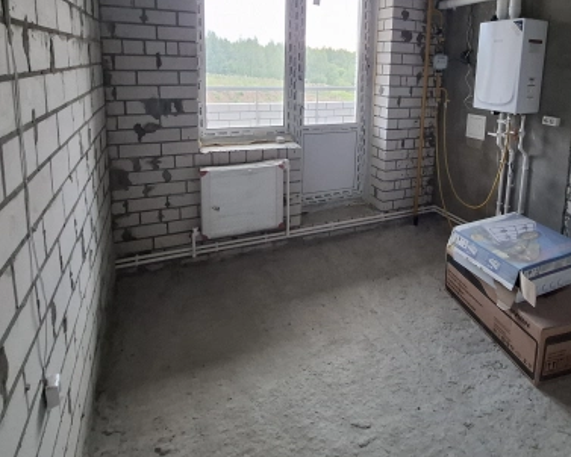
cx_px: 339
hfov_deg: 76.8
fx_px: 355
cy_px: 117
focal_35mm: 21
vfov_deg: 62.0
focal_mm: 1.74
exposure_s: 1/25
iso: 320
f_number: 2.2
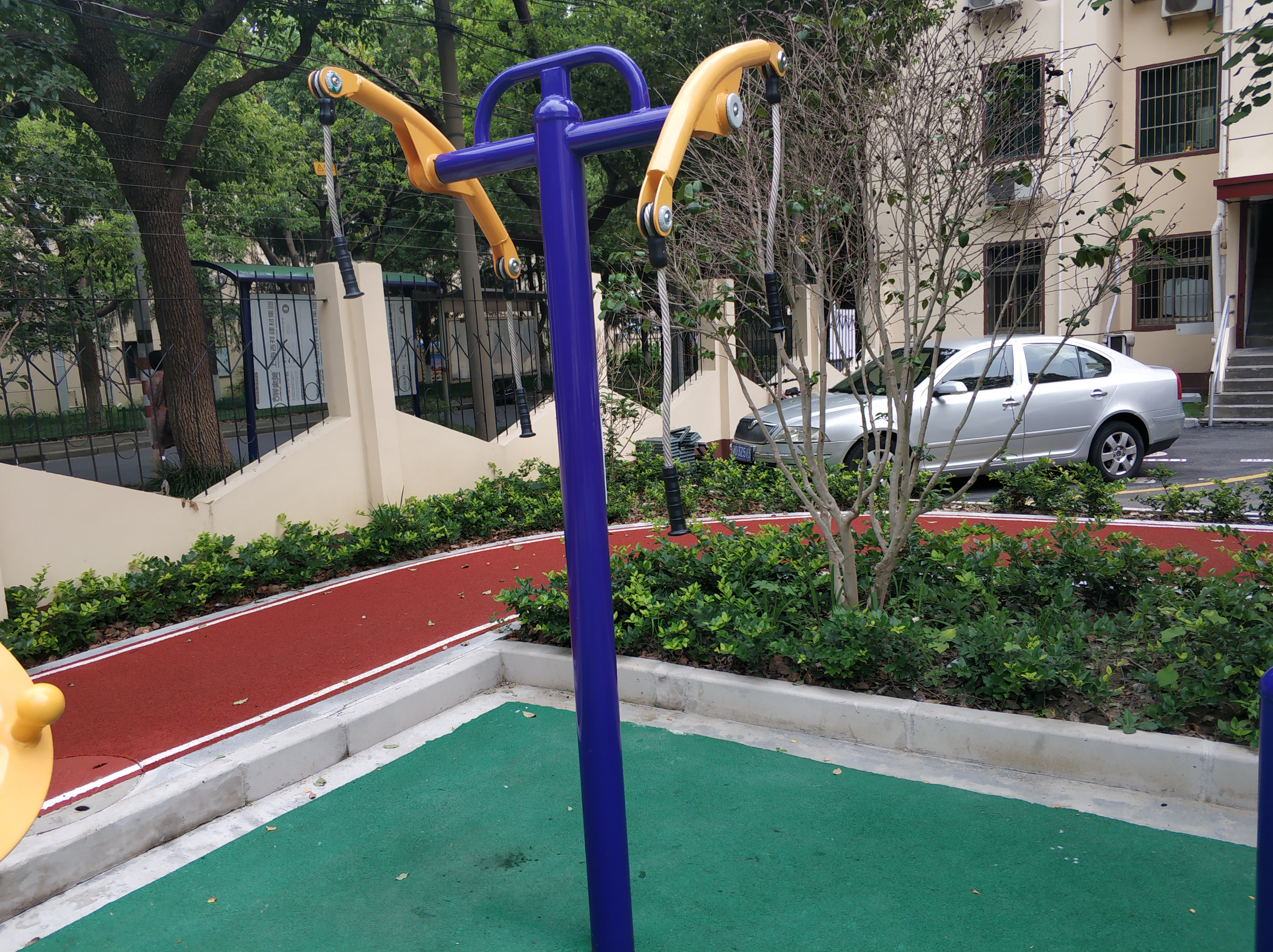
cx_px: 636
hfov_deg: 65.4
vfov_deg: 51.3
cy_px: 476
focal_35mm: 27
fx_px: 992
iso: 112
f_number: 1.8
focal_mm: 3.82
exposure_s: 1/329
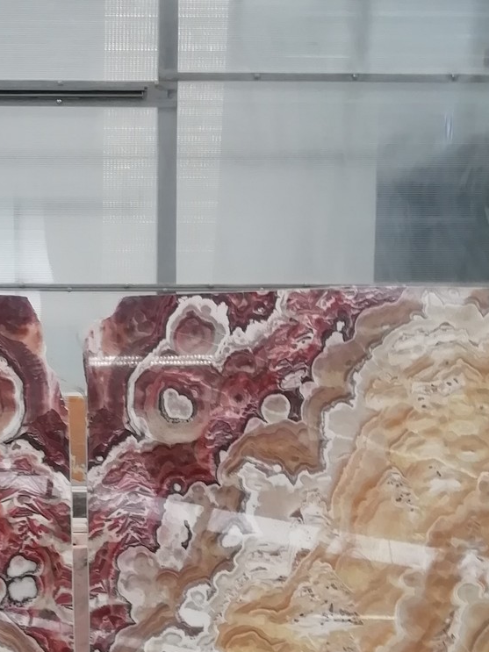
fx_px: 1319
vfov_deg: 27.4
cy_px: 484
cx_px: 101
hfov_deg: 20.8
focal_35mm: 70
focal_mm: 3.21
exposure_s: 1/50
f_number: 2.2
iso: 50
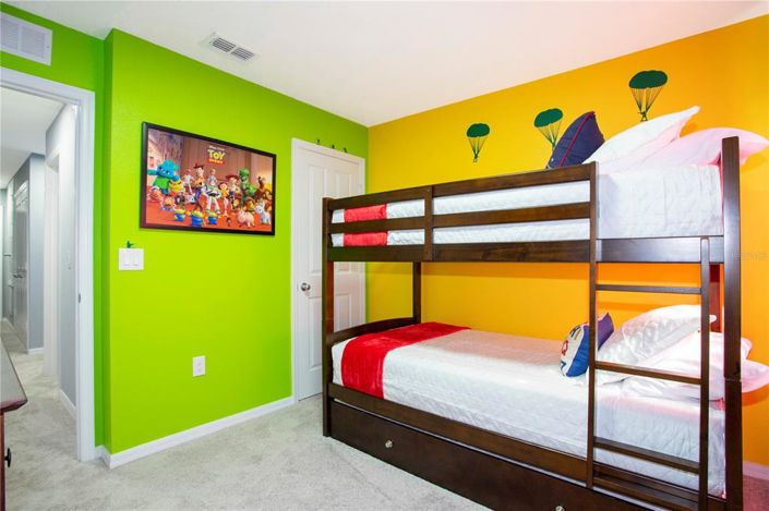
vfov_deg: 70.4
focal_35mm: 17
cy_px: 256
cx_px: 384
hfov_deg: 93.3
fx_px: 363
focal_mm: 17
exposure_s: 1/10
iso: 1000
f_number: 11
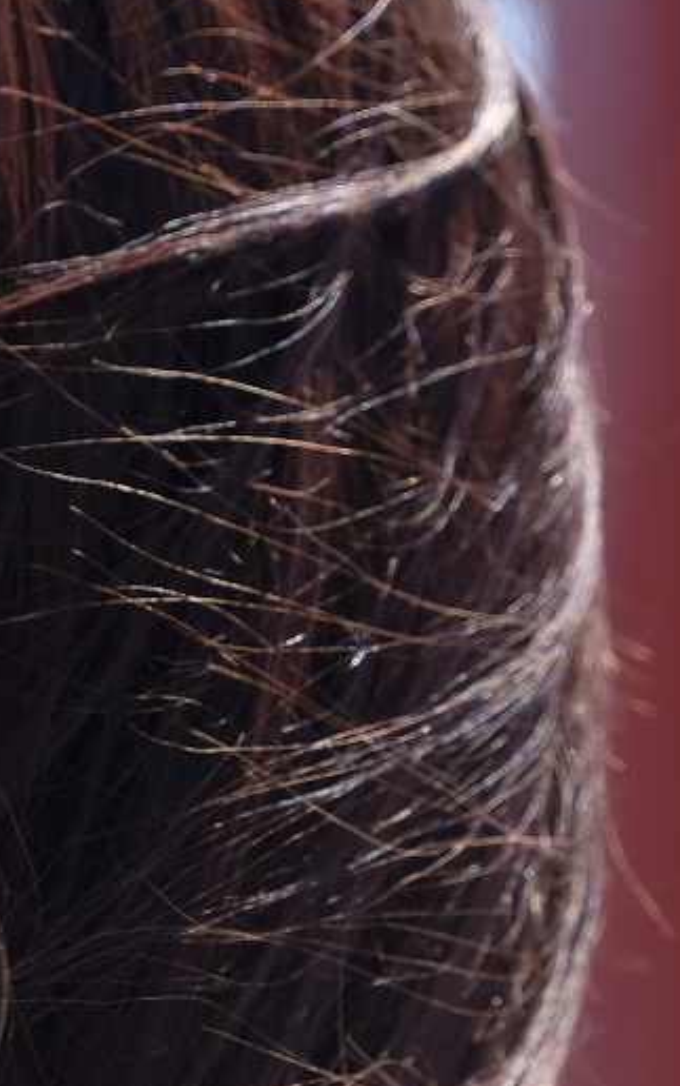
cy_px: 781
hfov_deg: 4.5
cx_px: -623
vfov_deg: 7.2
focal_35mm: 291
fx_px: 8619
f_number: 5.6
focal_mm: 55
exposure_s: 1/500
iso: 200
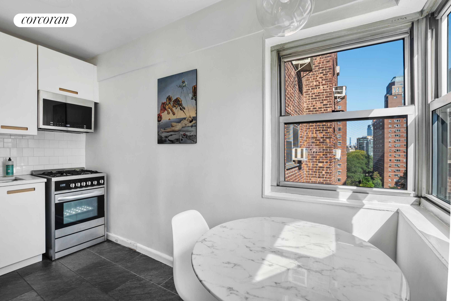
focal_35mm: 15
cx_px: 226
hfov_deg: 100.4
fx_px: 188
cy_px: 150
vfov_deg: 77.4
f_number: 8
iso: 200
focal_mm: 10
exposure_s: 1/30
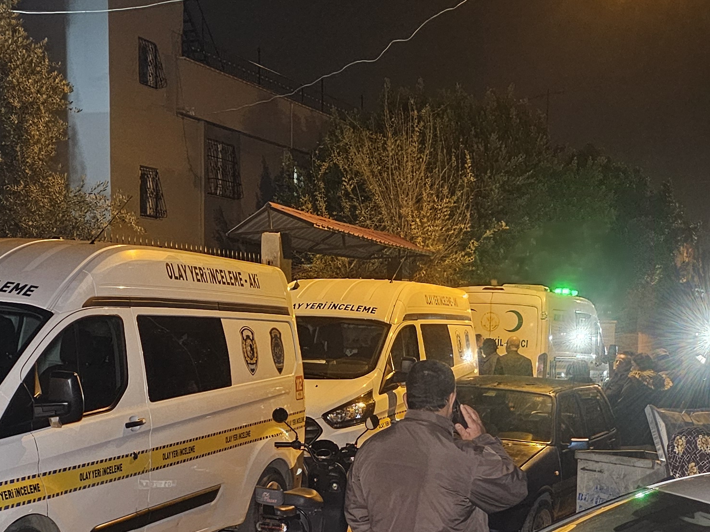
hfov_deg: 31.2
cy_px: 465
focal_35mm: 62
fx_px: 1272
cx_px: 368
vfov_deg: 23.1
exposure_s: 1/25
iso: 640
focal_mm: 6.3
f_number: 1.7
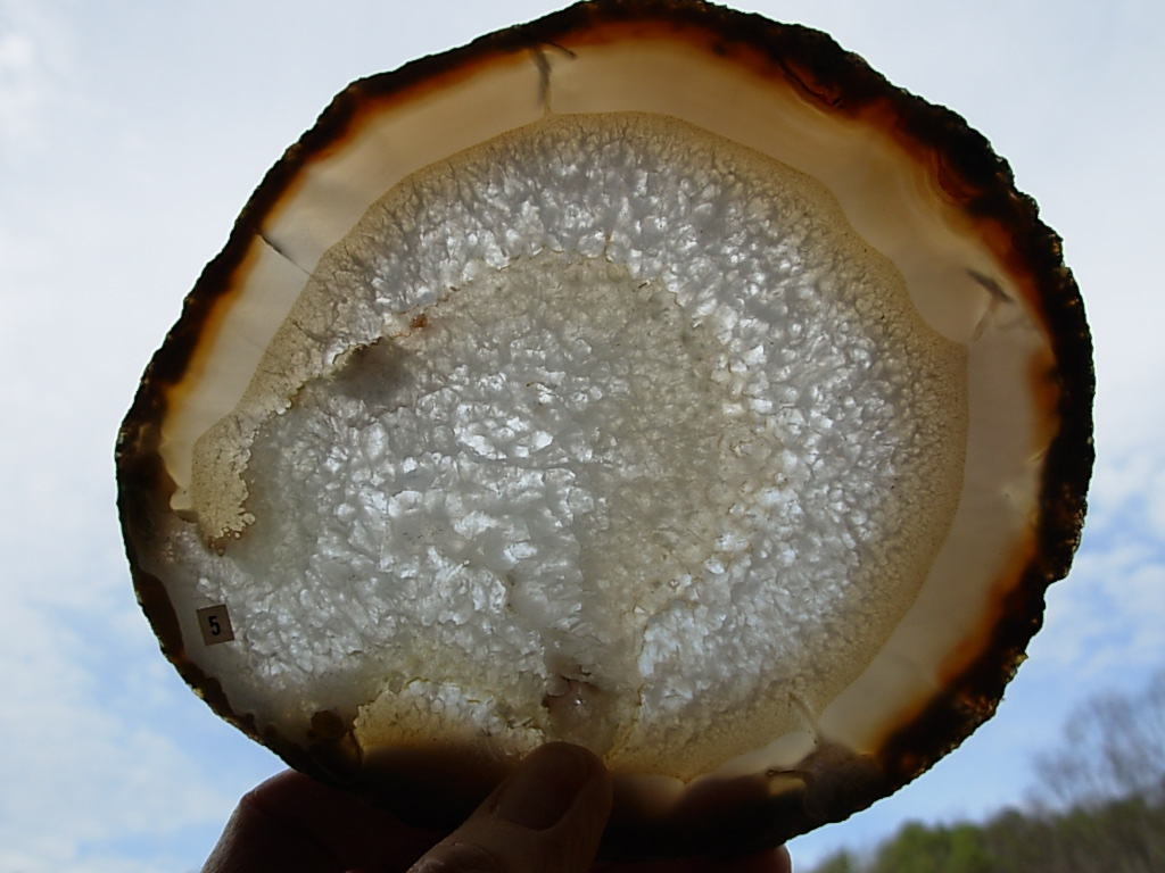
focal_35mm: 38
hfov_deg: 49.0
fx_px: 1279
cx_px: 582
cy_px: 436
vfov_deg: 37.7
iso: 50
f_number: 2.9
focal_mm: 6.3
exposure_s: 1/995
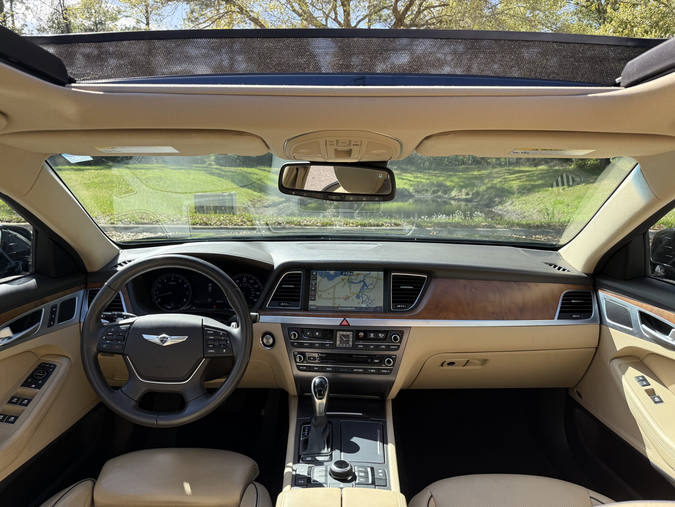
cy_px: 254
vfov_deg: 56.8
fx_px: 468
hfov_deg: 71.6
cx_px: 338
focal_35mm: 24
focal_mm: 6.76
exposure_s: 1/967
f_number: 1.78
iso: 100
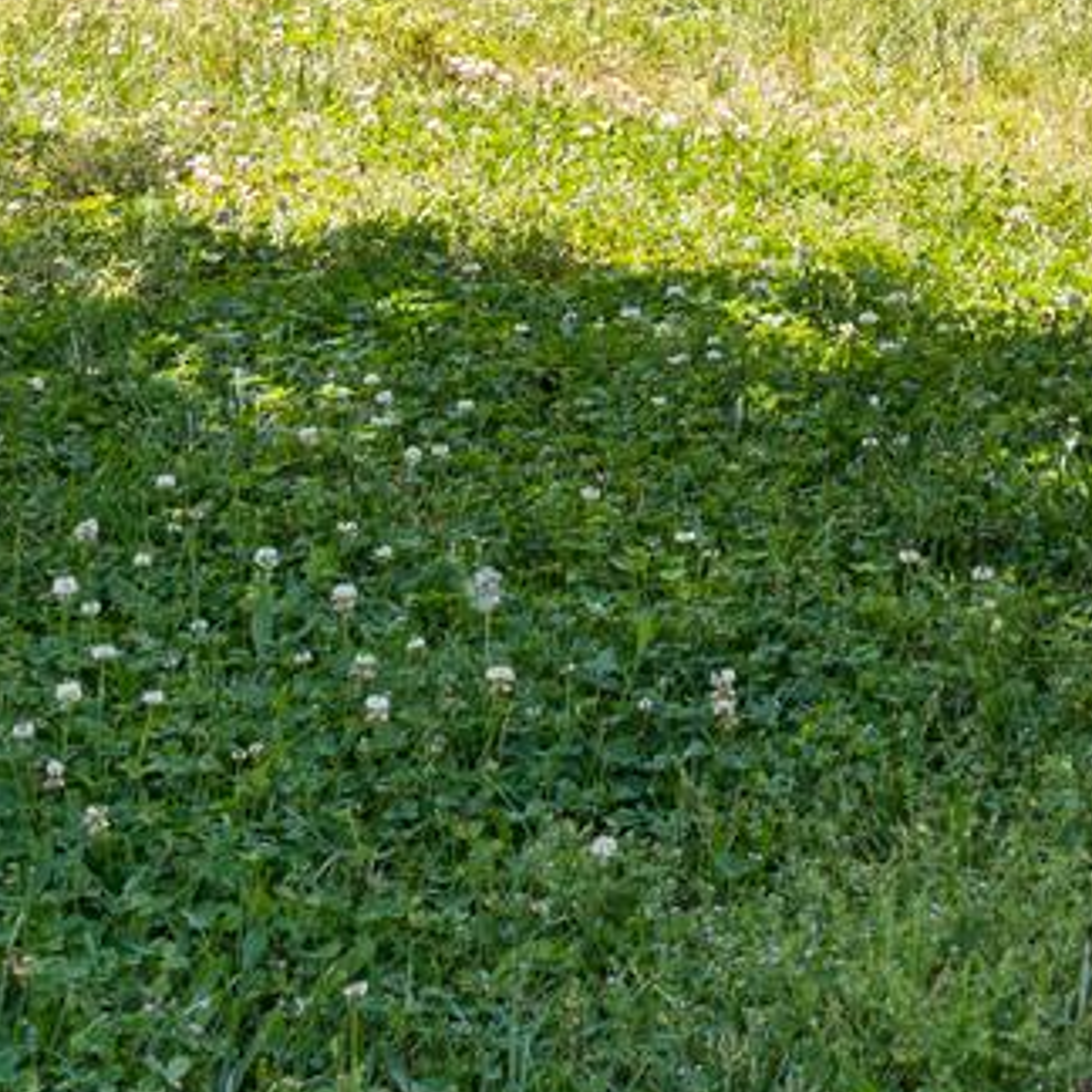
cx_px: 1362
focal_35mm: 129
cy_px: -1043
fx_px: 4604
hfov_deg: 13.1
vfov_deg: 12.1
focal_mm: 24
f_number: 11
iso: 100
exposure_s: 1/20
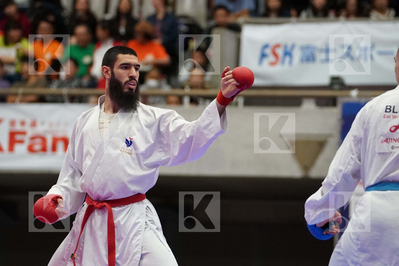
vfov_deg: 6.1
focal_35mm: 225
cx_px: 200
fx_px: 2494
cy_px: 133
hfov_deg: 9.1
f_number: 2.8
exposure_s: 1/1000
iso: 4000
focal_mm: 150
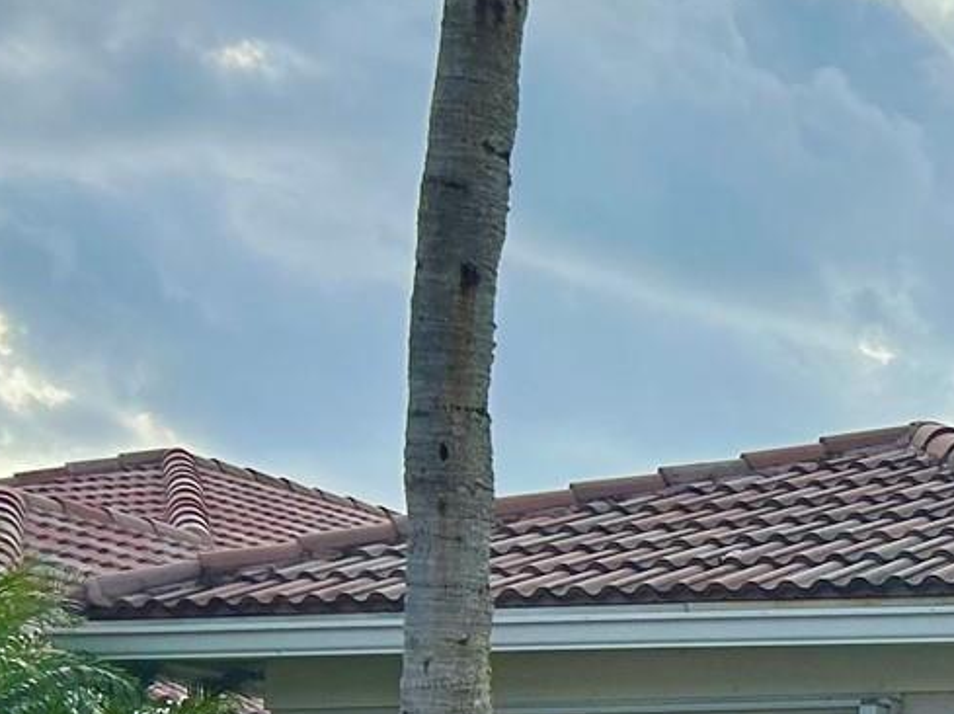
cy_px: 958
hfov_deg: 15.8
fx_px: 3002
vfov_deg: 13.1
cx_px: 1631
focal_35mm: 109
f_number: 1.5
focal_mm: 5.7
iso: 50
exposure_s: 1/3831
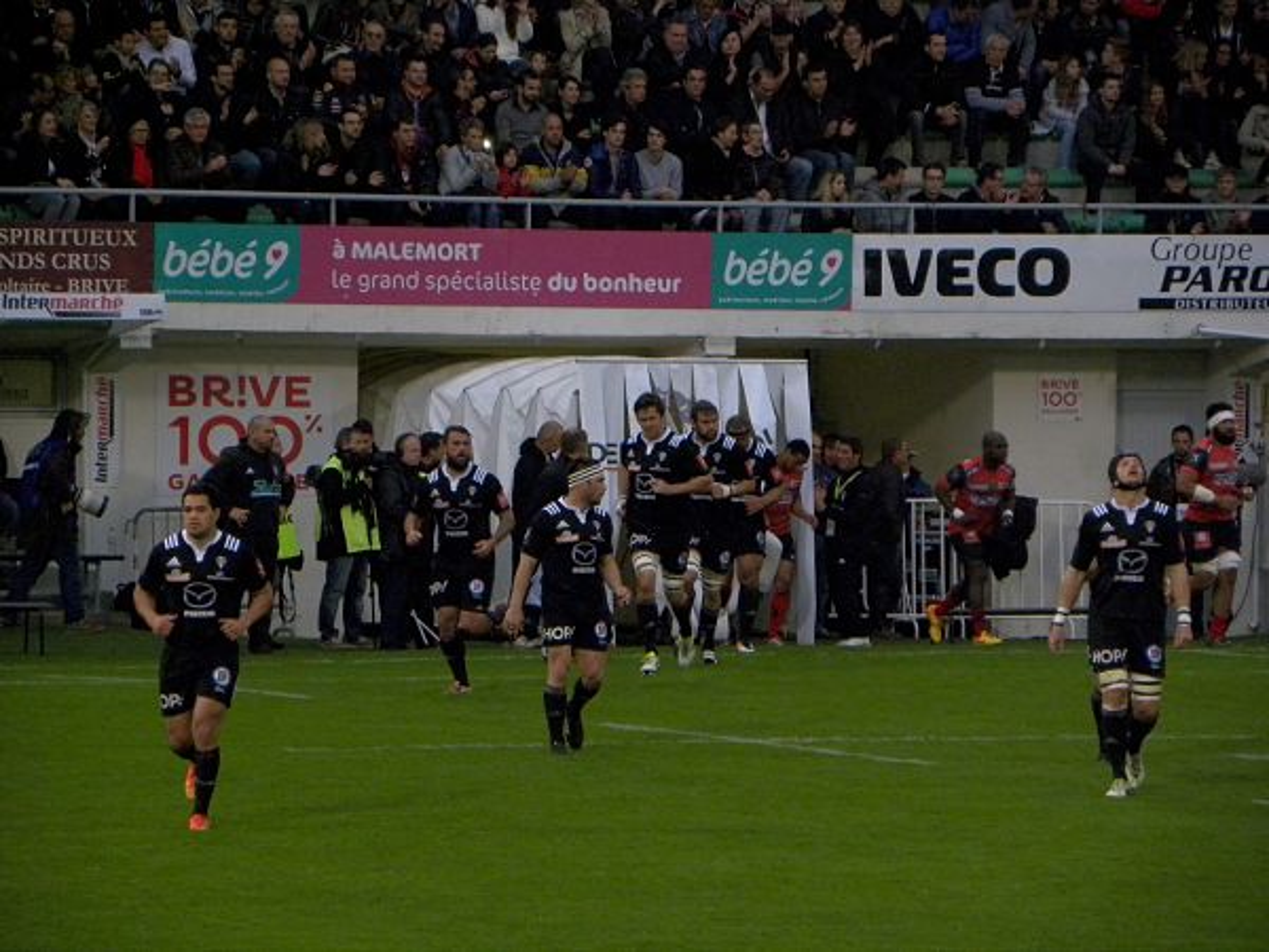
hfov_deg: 5.9
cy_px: 476
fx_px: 12354
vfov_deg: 4.4
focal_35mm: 337
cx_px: 634
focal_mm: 59.9
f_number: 5
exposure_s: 1/160
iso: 400
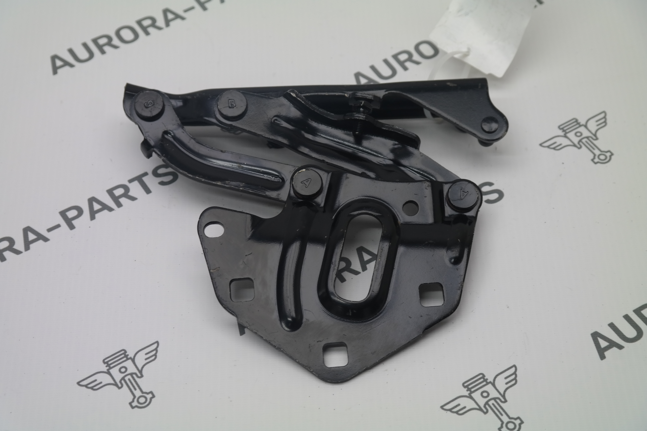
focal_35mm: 84
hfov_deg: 24.2
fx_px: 1510
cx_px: 324
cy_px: 216
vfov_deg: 16.3
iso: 400
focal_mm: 55
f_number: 5.6
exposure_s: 1/80
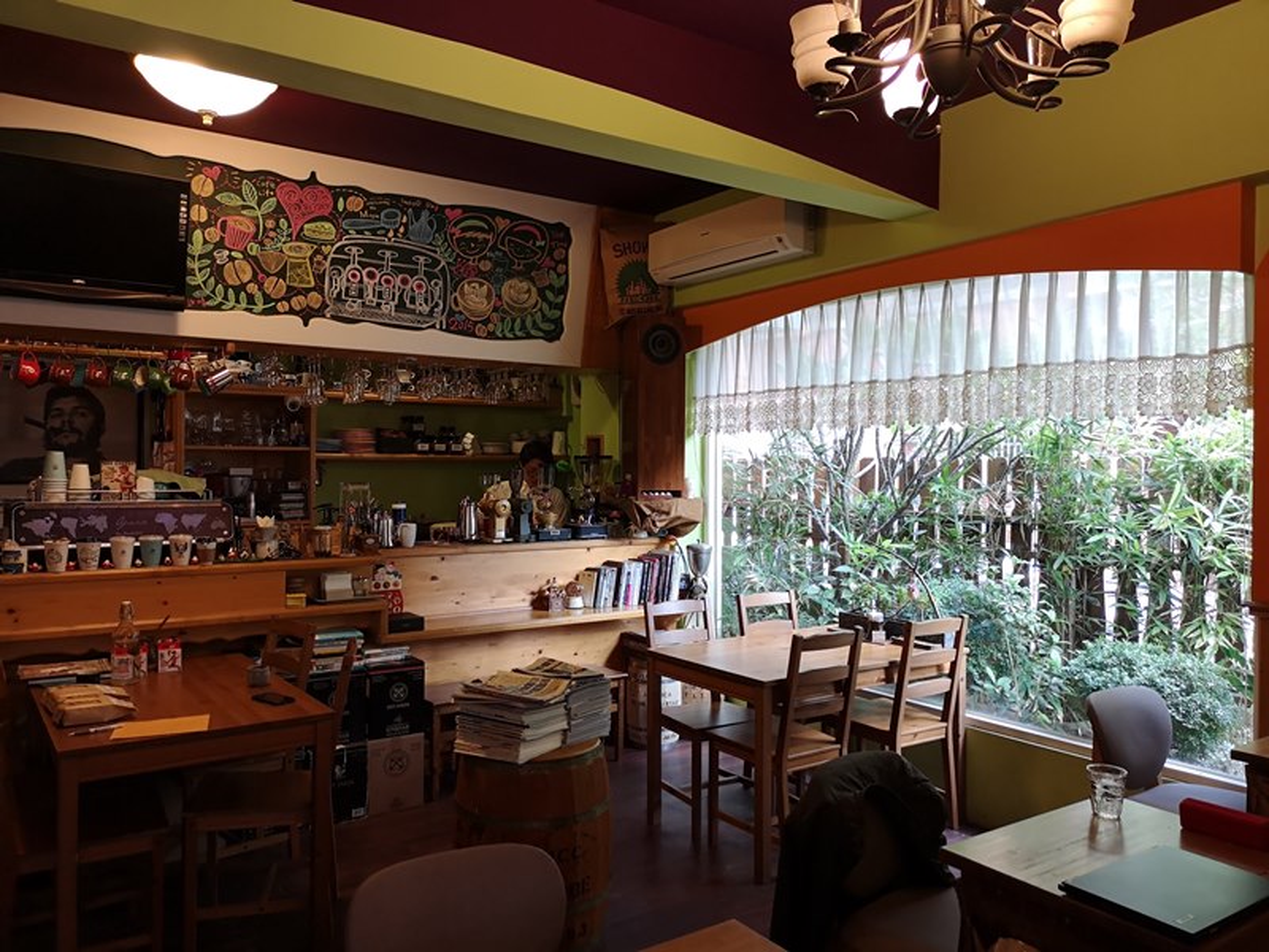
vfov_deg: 51.4
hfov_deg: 65.3
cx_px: 634
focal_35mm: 27
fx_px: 990
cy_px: 476
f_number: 1.8
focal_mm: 3.95
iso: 200
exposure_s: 1/50
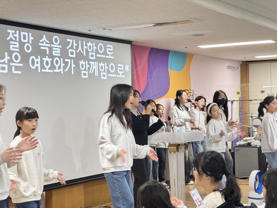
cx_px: 139
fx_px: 624
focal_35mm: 78
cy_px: 104
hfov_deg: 25.0
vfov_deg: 18.9
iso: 640
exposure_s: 1/60
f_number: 2.8
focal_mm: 9
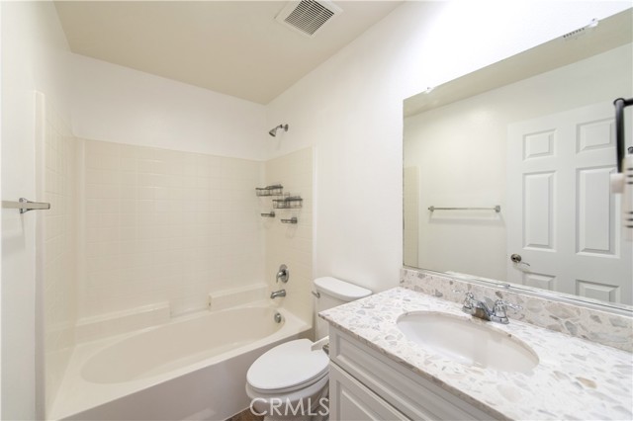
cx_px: 316
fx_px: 246
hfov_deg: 104.3
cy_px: 210
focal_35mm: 14
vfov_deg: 81.1
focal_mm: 14
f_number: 2.8
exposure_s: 1/200
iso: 400
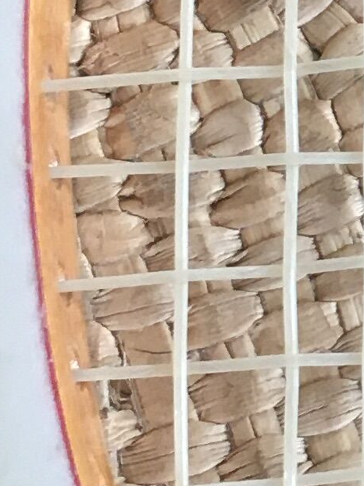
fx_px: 2638
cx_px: 998
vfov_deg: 10.5
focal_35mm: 188
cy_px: 179
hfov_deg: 7.2
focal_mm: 4.15
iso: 100
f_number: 2.2
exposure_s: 1/33
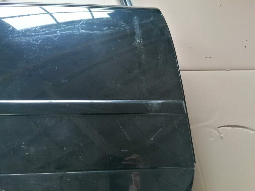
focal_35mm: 27
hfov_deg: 65.3
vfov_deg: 51.4
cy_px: 96
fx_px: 199
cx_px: 128
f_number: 1.8
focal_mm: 4.75
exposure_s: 1/33.3
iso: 320
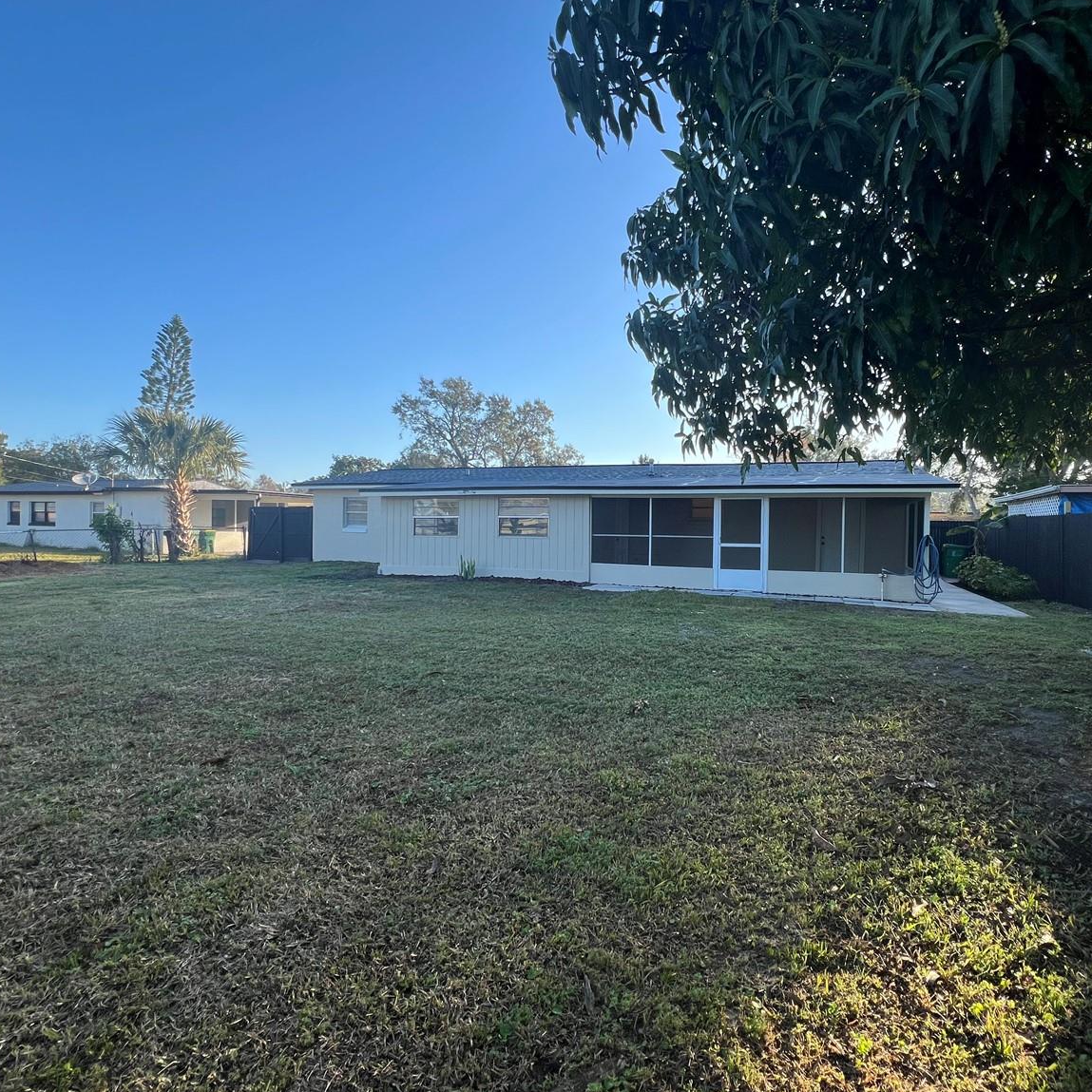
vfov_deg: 87.4
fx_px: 571
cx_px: 615
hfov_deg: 87.0
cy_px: 540
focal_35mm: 16
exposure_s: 1/471
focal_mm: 1.57
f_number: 1.8
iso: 32
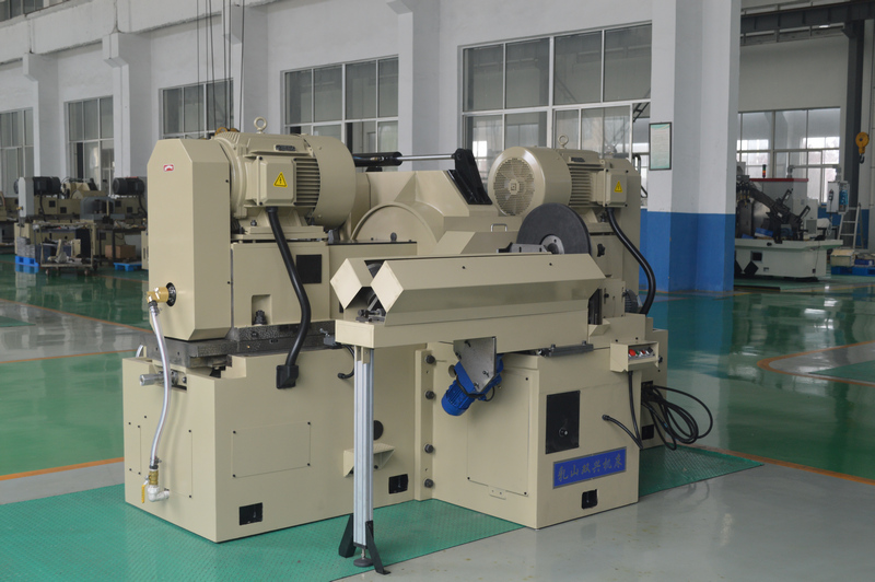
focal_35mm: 45
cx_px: 438
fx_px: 1093
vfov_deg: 29.8
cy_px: 291
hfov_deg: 43.6
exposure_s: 1/100
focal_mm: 30
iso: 400
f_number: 5
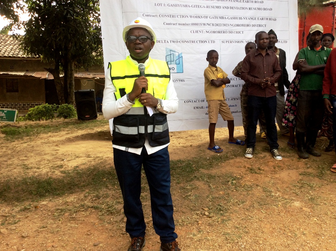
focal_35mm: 32
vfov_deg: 44.1
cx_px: 168
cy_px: 126
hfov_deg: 56.9
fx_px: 310
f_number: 2.4
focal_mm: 3.3
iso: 32
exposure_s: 1/194
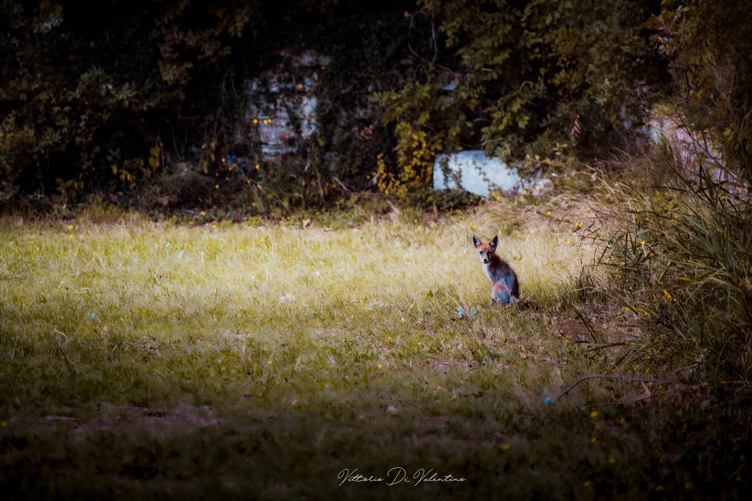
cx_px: 376
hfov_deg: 6.9
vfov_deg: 4.6
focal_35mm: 300
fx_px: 6266
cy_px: 250
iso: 400
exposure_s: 1/160
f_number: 5.6
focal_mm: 200
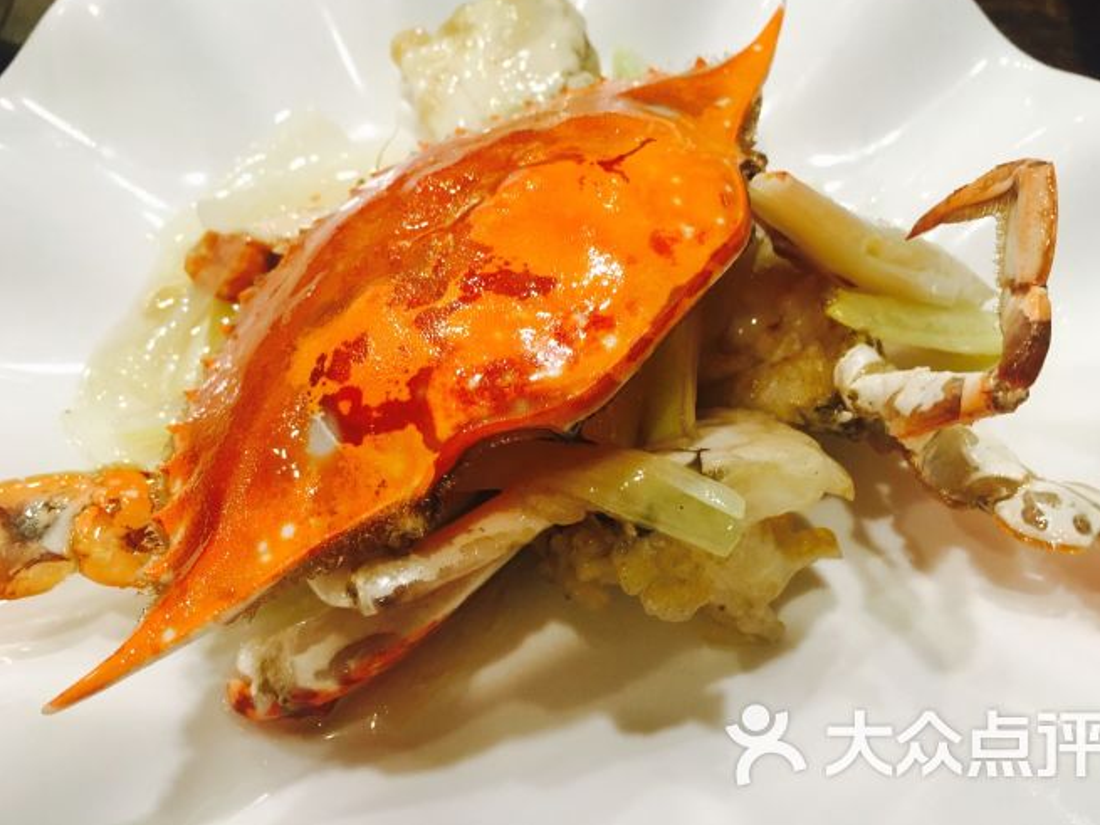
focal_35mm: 31
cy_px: 391
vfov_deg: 45.4
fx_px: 985
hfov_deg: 58.4
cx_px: 559
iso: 125
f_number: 2.2
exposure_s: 1/33
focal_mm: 4.15
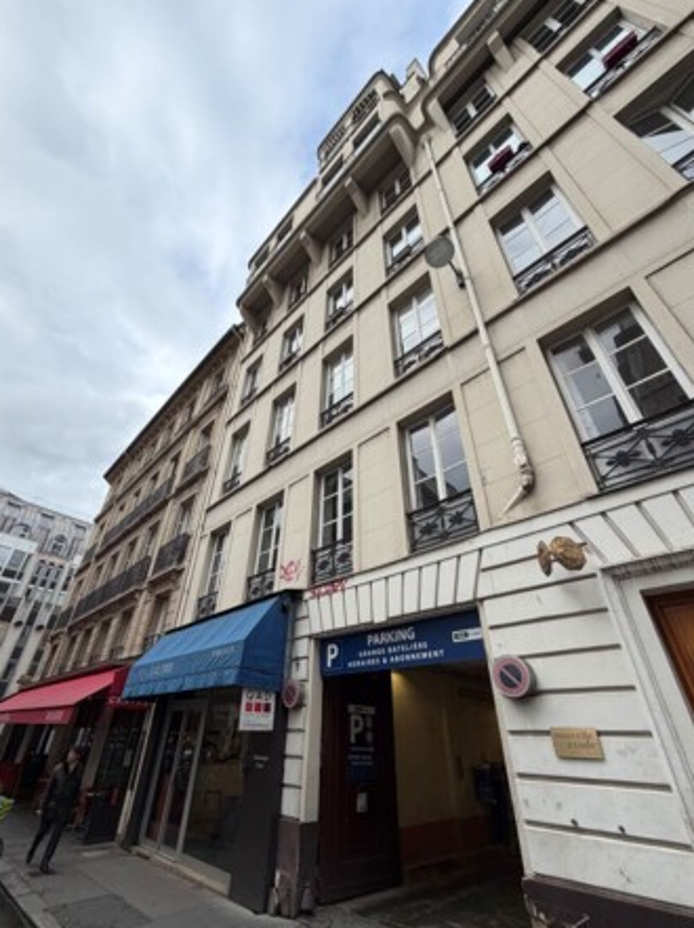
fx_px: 402
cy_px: 482
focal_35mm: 15
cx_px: 328
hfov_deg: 81.6
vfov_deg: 98.2
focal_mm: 2.22
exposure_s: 1/518
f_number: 2.2
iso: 40
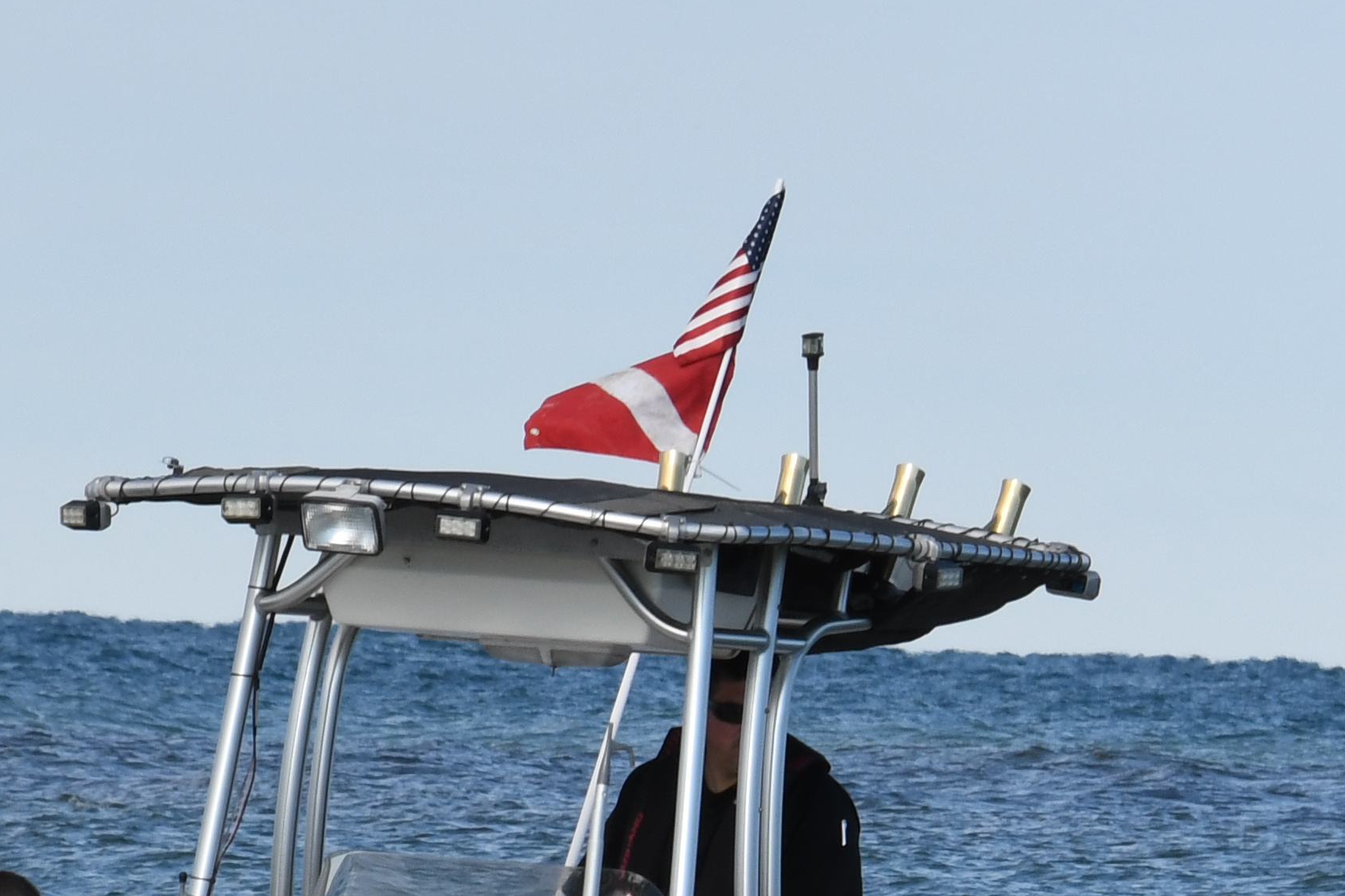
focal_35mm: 884
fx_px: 33025
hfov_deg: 2.3
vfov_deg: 1.6
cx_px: 1052
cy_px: 1172
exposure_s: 1/400
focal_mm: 180
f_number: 14
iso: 400
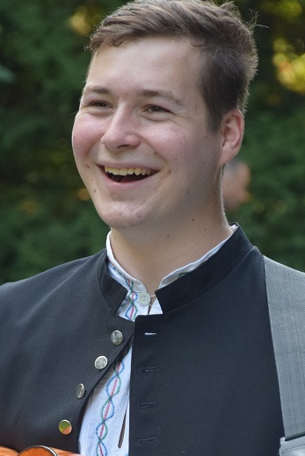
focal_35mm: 363
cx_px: 149
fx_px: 4612
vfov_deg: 5.7
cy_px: 412
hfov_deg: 3.8
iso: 1100
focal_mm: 105
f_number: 5.6
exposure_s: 1/125
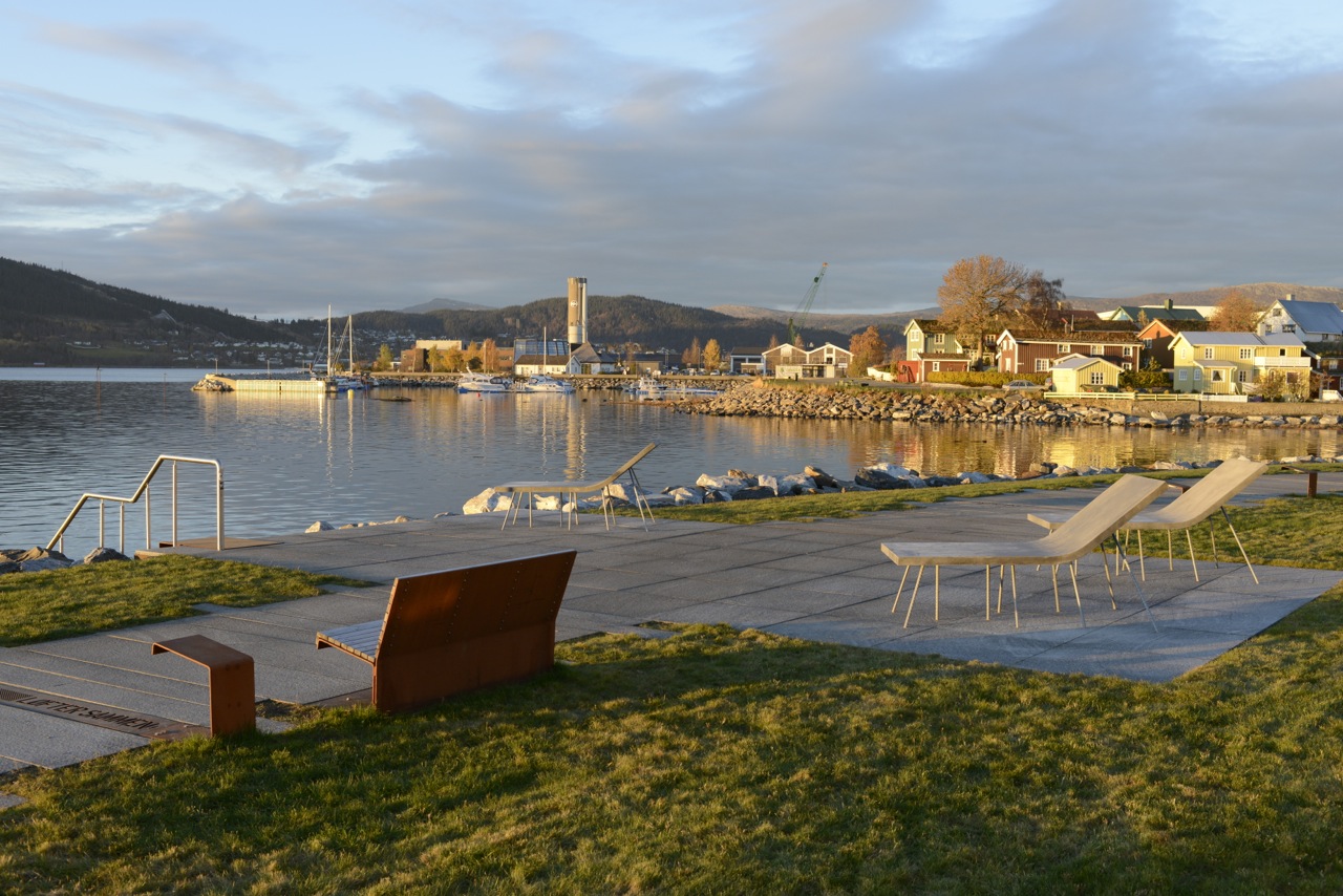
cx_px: 672
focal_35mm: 35
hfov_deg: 54.4
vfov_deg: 37.9
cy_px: 448
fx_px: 1306
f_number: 8
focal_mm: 35
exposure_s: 1/160
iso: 400
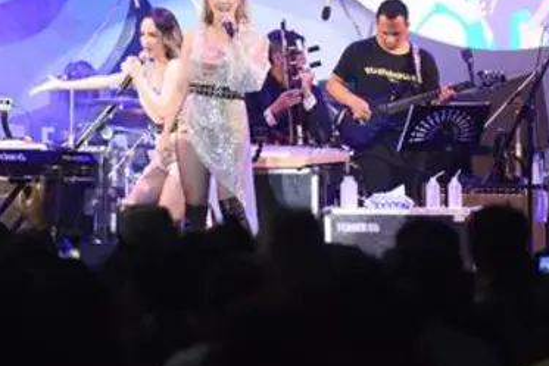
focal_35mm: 418
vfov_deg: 3.3
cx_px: 149
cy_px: 16
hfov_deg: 4.9
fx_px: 6377
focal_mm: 200
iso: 2000
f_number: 3.5
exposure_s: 1/320
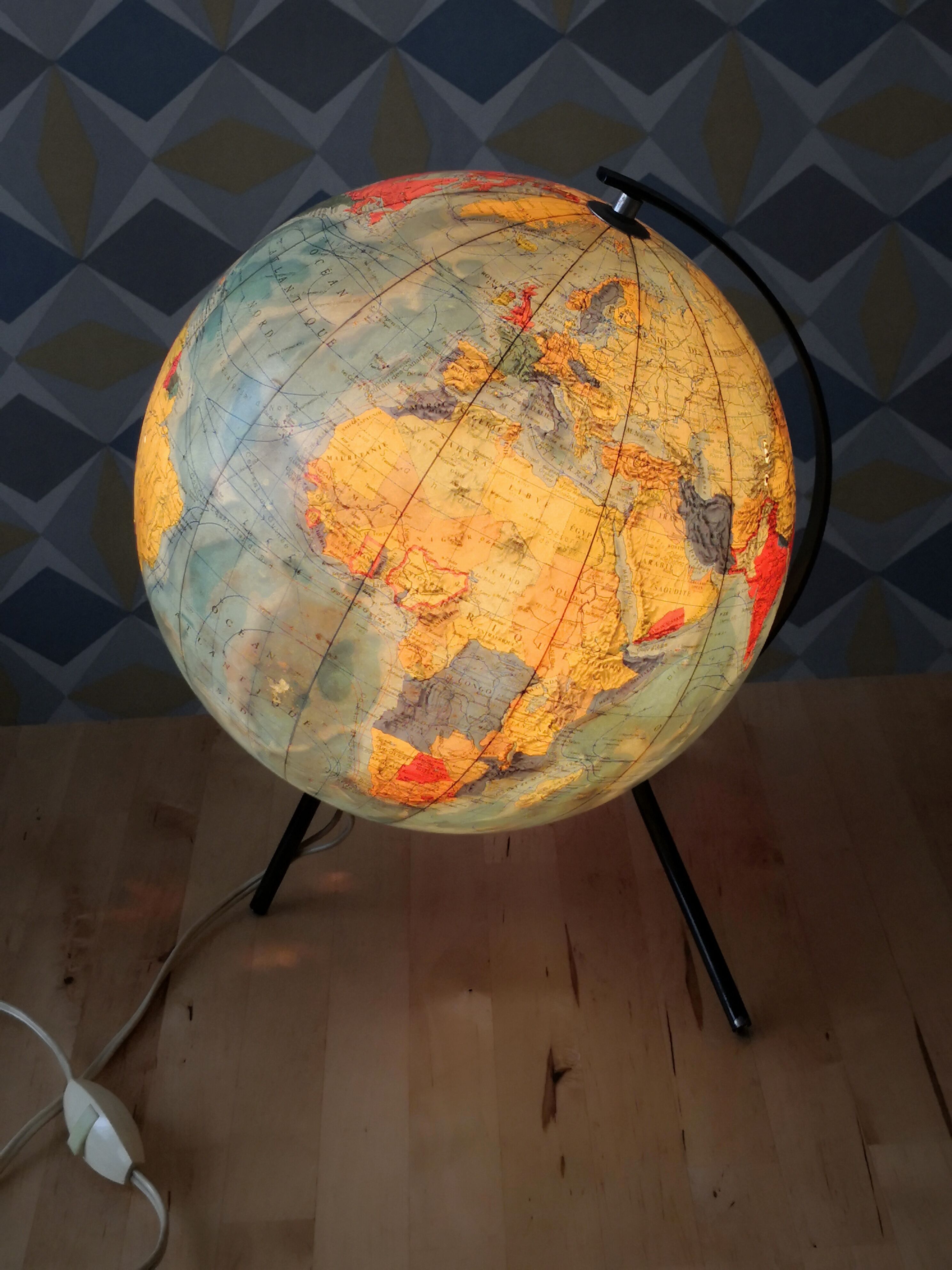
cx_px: 476
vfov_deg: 35.5
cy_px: 635
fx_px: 1980
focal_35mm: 54
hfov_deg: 27.0
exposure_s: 1/60
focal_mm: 3.95
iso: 100
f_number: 1.6
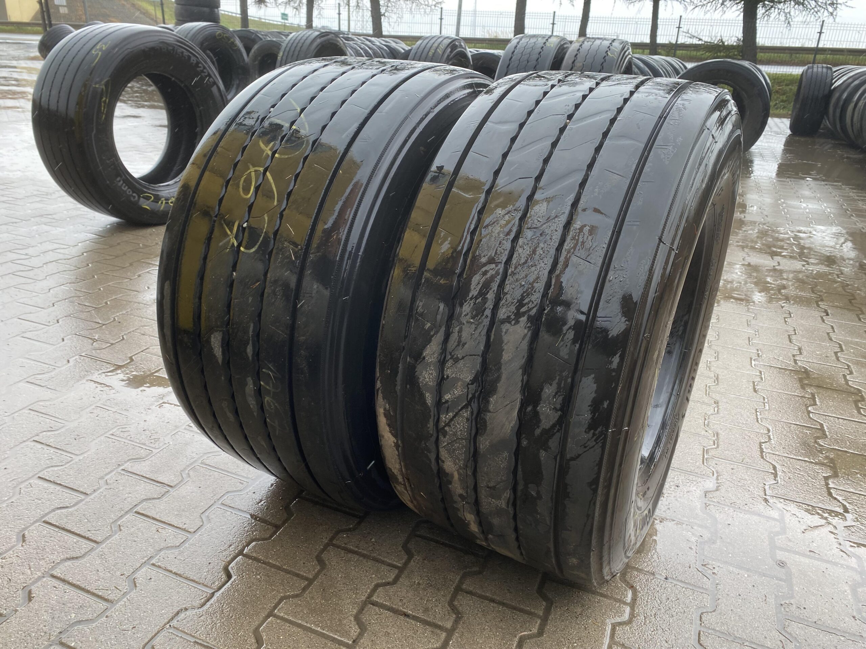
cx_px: 433
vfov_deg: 53.1
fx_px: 650
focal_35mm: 26
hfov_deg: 67.3
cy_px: 324
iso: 32
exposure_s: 1/143
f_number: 1.8
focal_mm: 4.25
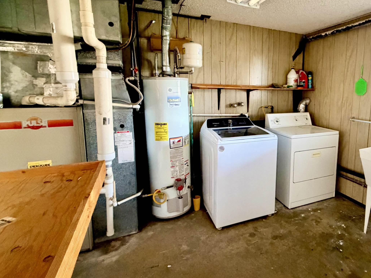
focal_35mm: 21
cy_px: 119
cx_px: 254
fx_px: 225
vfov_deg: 63.1
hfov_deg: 75.9
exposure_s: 1/40
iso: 1000
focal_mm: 2.22
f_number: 2.2
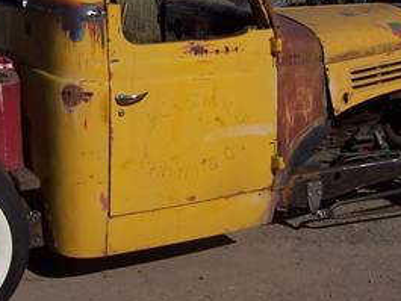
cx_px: 192
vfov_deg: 19.0
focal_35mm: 77
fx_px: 892
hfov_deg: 25.3
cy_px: 67
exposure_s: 1/1000
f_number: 5.6
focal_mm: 5.6
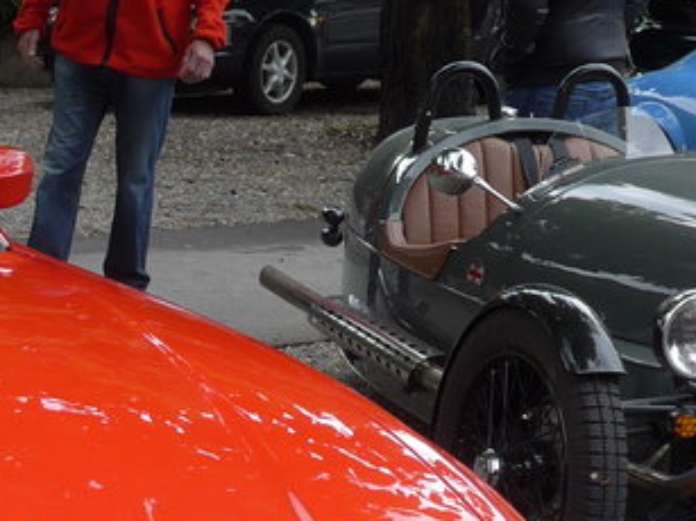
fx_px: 2673
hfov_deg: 14.1
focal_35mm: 133
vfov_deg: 11.1
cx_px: -263
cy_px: 449
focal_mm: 7
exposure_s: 1/400
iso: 80
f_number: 2.8
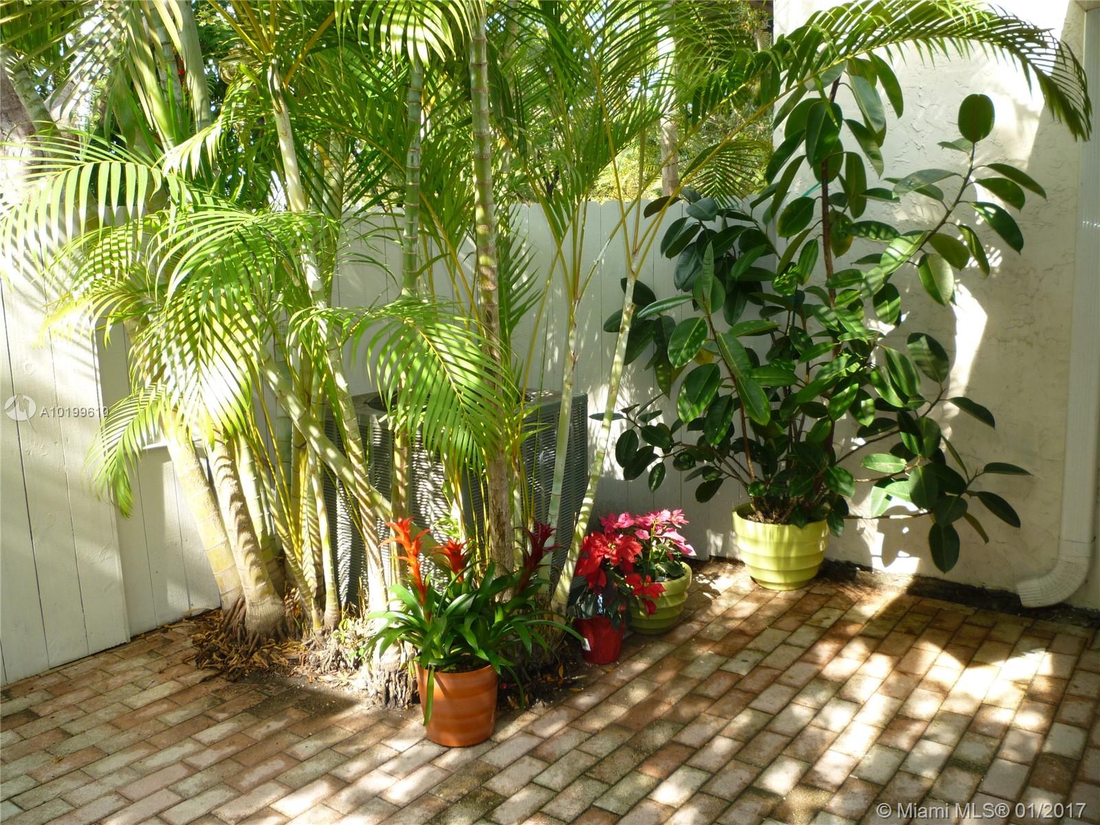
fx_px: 922
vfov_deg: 48.2
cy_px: 412
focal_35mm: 29
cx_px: 550
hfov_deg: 61.7
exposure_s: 1/80
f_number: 3.3
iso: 100
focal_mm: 5.2
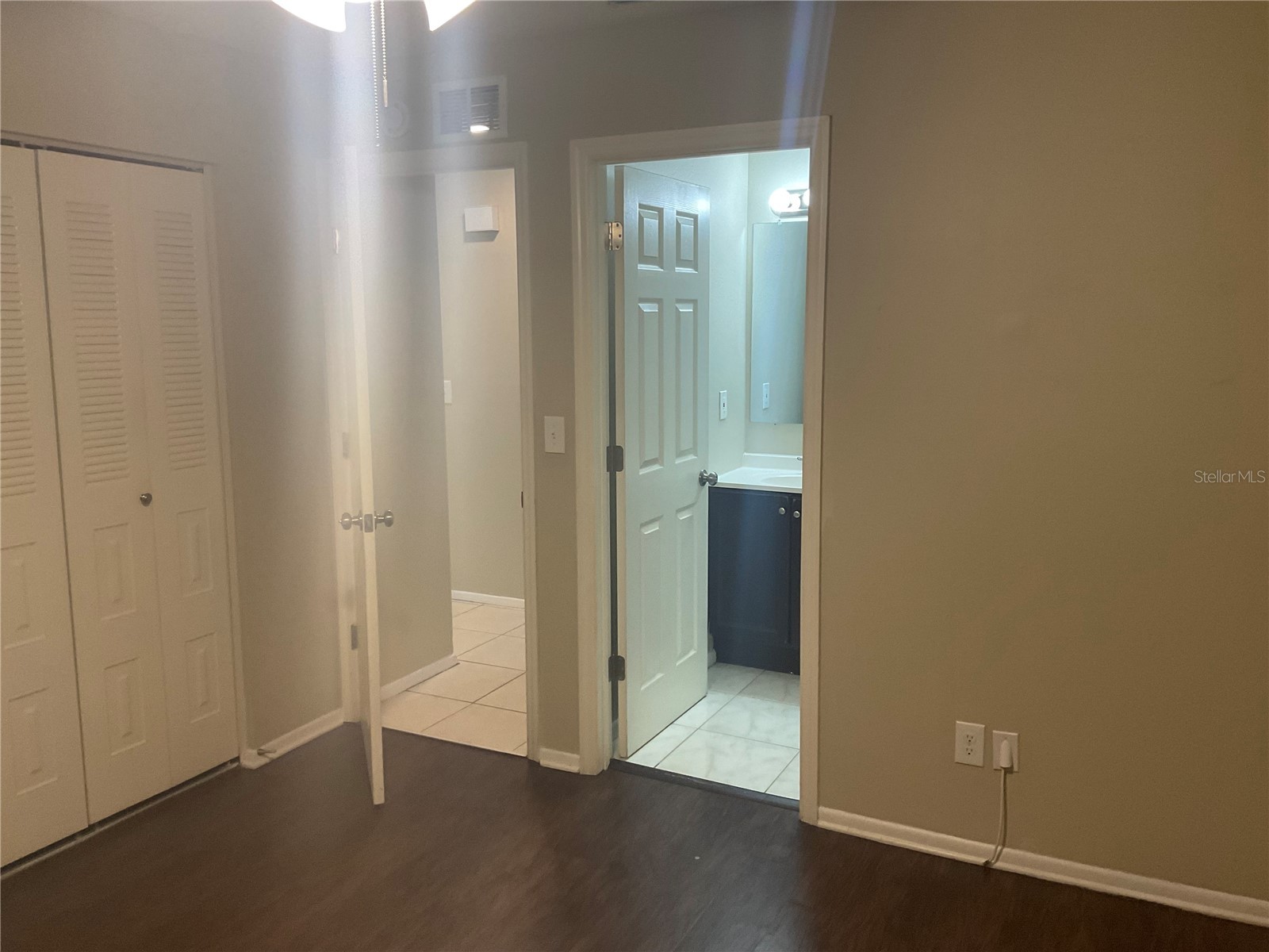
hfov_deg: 61.7
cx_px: 634
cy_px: 476
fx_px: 1063
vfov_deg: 48.2
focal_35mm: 29
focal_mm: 3
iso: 100
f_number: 1.8
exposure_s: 1/60
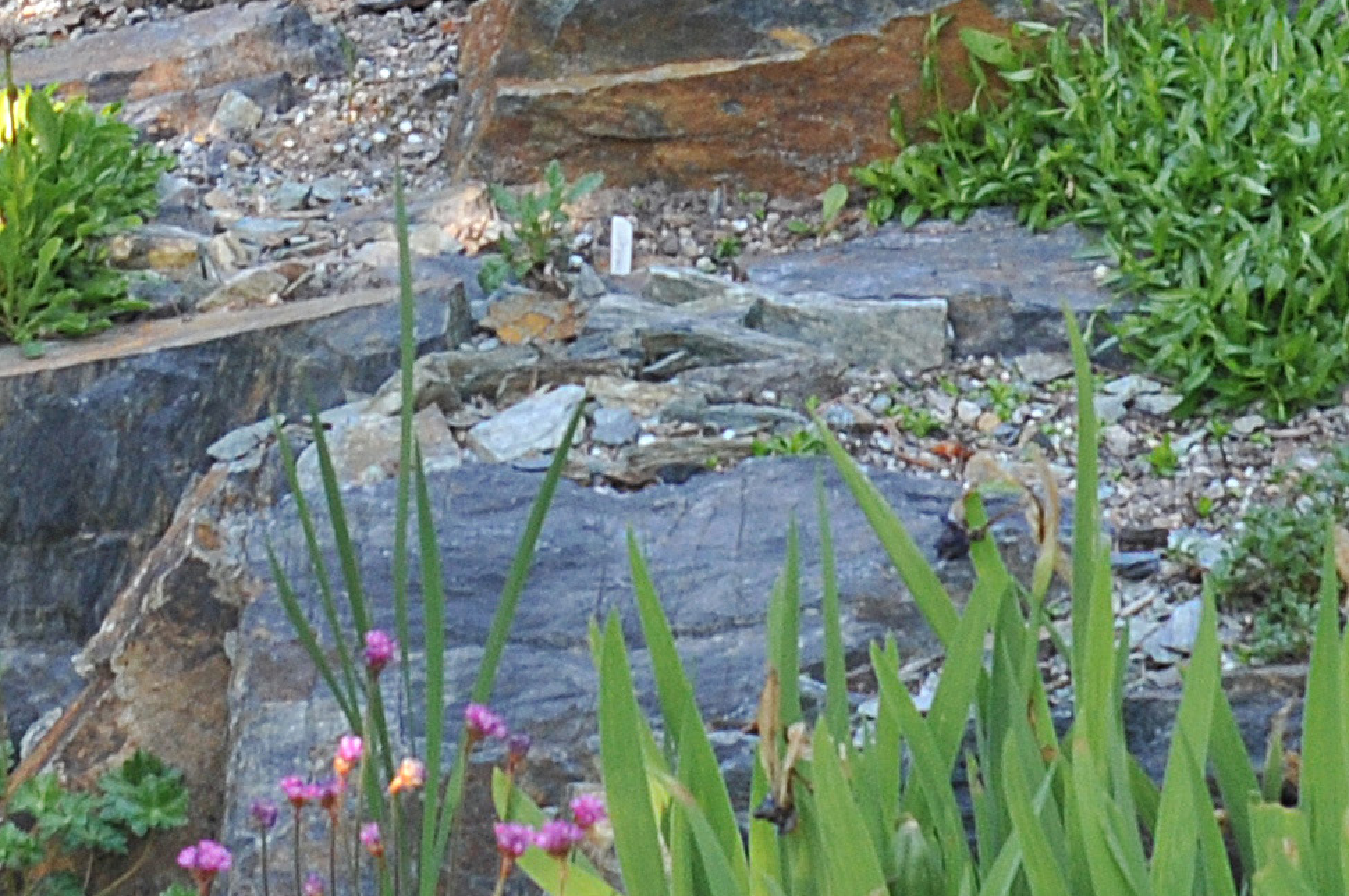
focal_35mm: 232
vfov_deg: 5.8
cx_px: 500
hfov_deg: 8.9
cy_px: -413
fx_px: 8693
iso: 400
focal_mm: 35
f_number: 6.3
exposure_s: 1/80
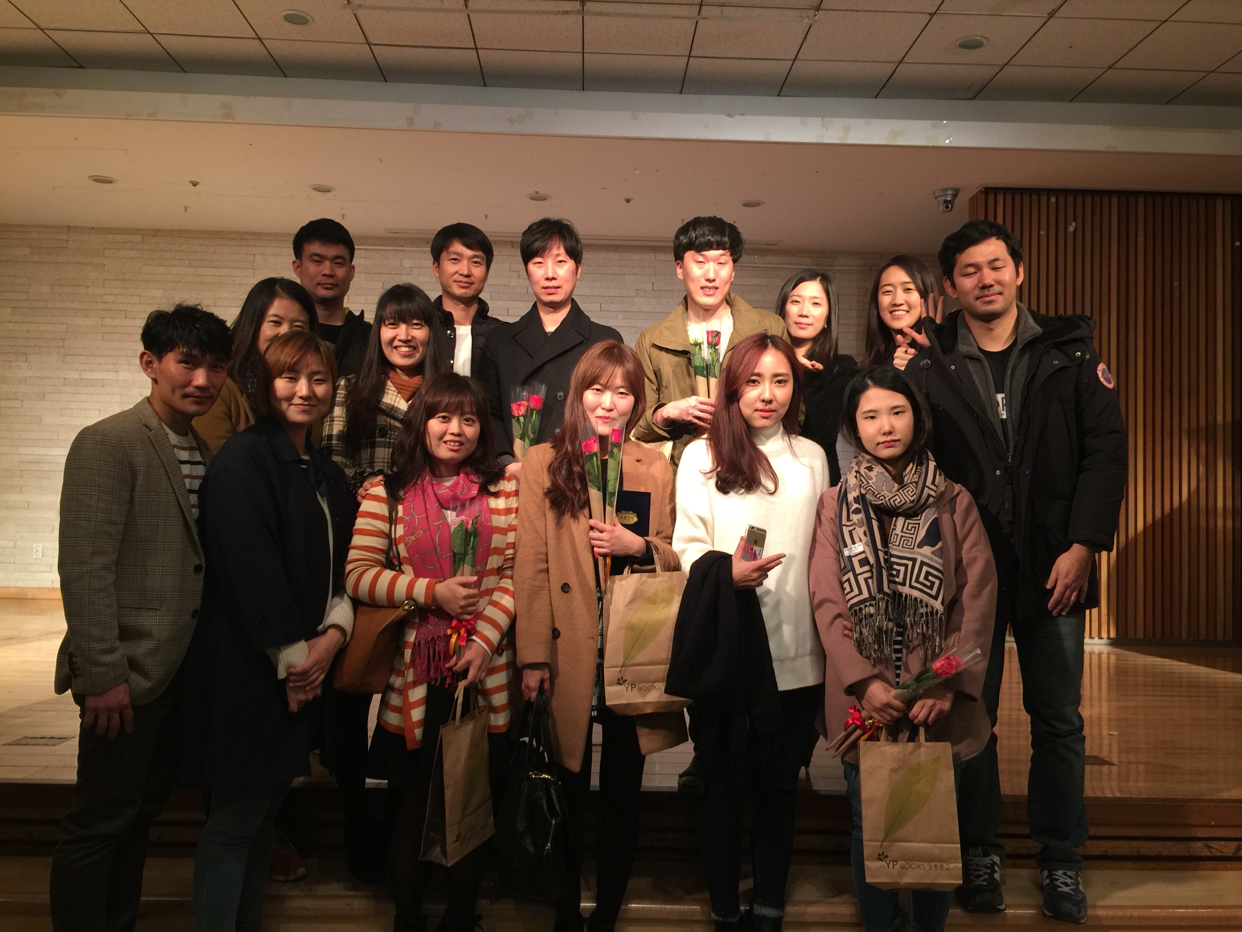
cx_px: 621
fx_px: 1041
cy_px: 466
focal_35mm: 29
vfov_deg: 48.2
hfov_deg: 61.7
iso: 40
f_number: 2.2
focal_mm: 4.15
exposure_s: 1/15
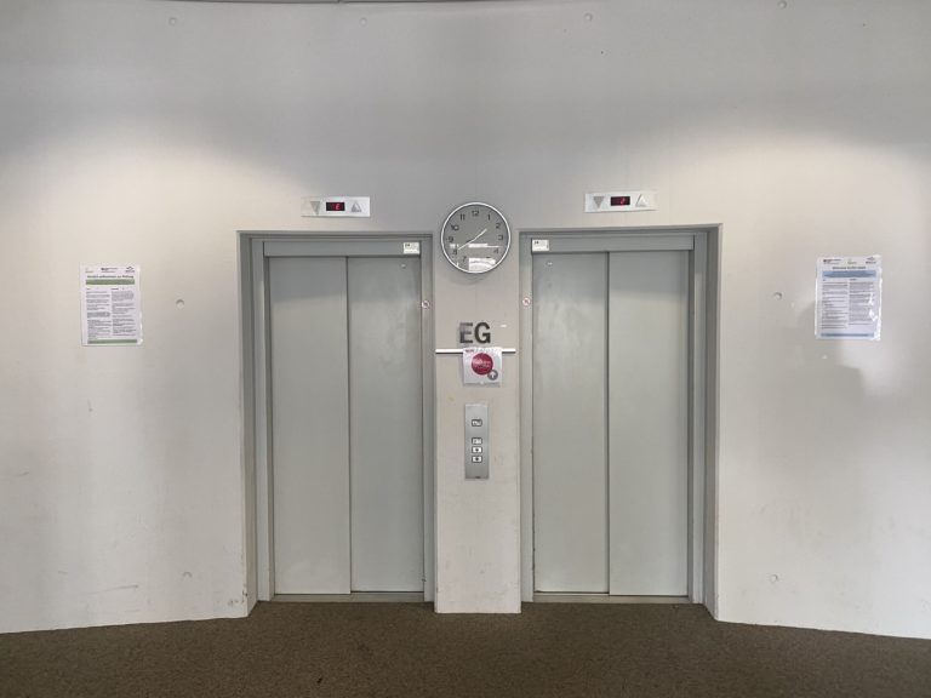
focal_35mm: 26
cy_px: 349
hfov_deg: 67.3
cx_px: 466
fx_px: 699
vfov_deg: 53.1
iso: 100
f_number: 1.8
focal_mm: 4.25
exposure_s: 1/50
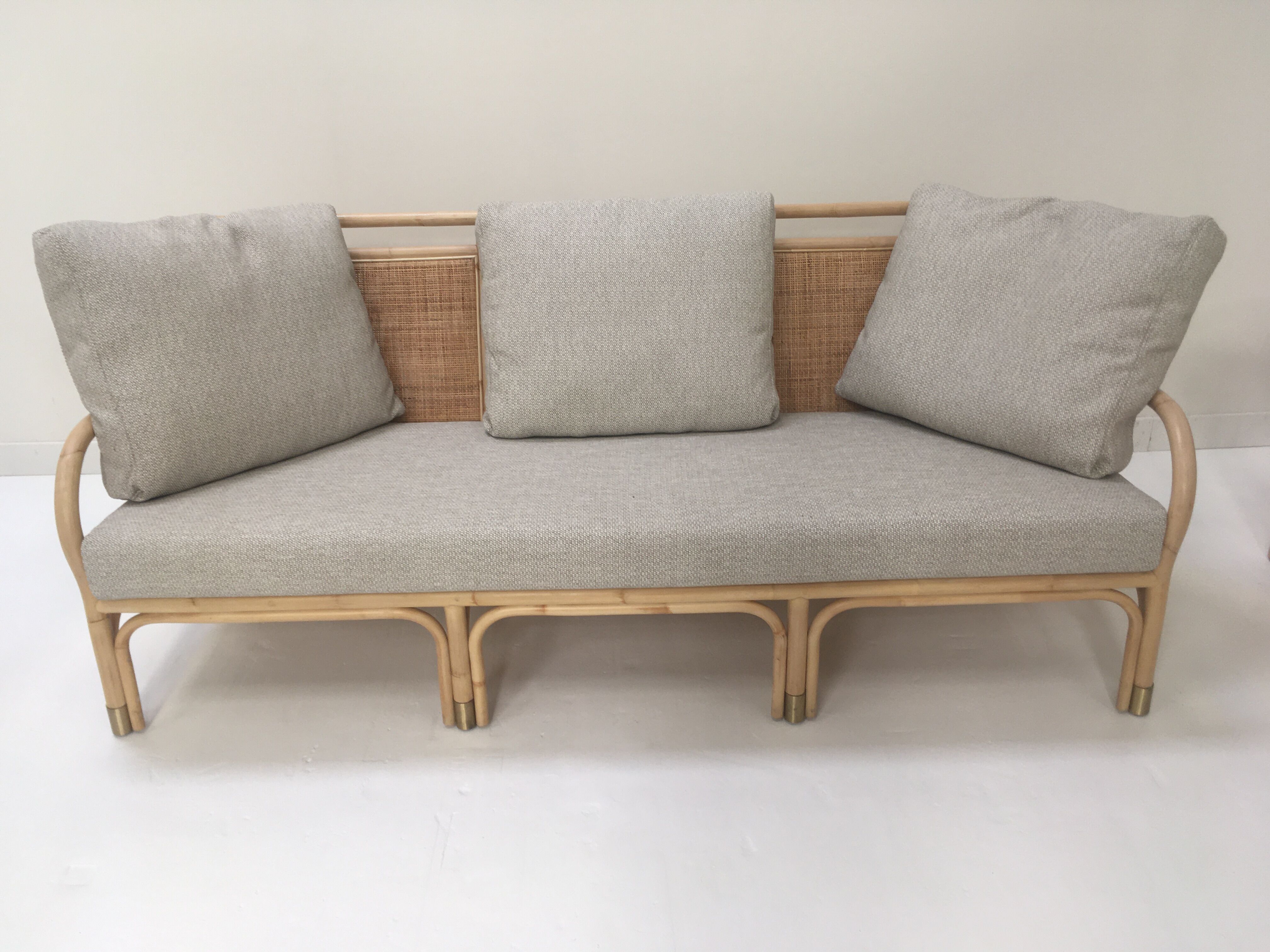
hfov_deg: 61.7
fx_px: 1064
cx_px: 635
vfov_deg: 48.2
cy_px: 476
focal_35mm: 29
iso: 32
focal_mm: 4.15
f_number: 2.2
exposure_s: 1/50
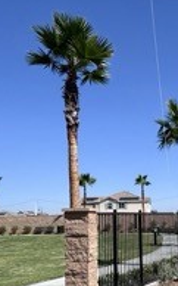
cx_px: 227
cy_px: 220
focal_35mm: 49
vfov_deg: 39.8
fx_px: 381
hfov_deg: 23.5
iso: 50
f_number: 2.2
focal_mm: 2.22
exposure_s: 1/3390
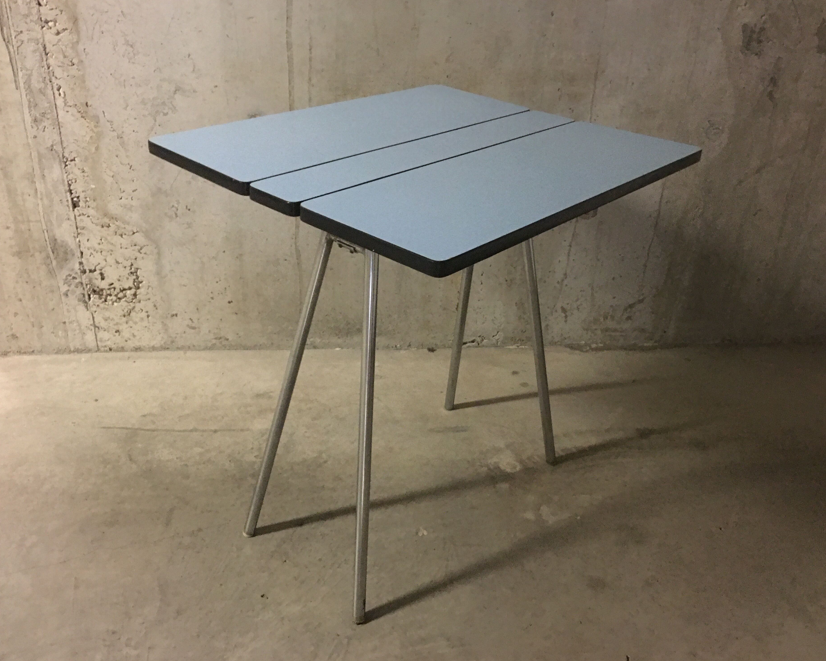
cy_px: 333
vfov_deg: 47.1
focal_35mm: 31
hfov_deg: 57.2
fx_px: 758
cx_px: 410
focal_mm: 4.15
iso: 125
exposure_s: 1/4
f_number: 2.2
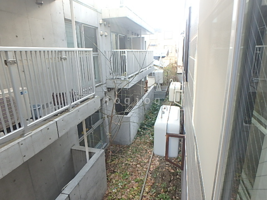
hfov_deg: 79.0
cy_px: 100
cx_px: 134
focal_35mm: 21
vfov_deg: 63.4
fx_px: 162
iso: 200
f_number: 3.5
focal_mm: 3.7
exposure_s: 1/60
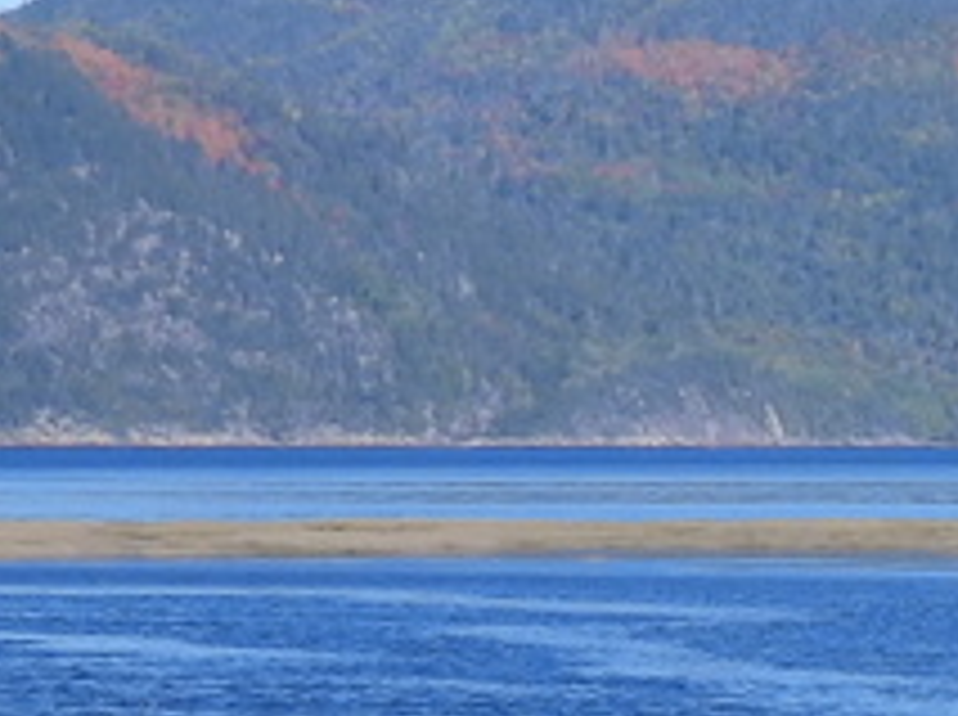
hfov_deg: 6.3
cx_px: 2226
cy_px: 1058
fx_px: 8316
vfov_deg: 4.9
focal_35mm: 301
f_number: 3.5
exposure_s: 1/1250
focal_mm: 8.9
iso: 100
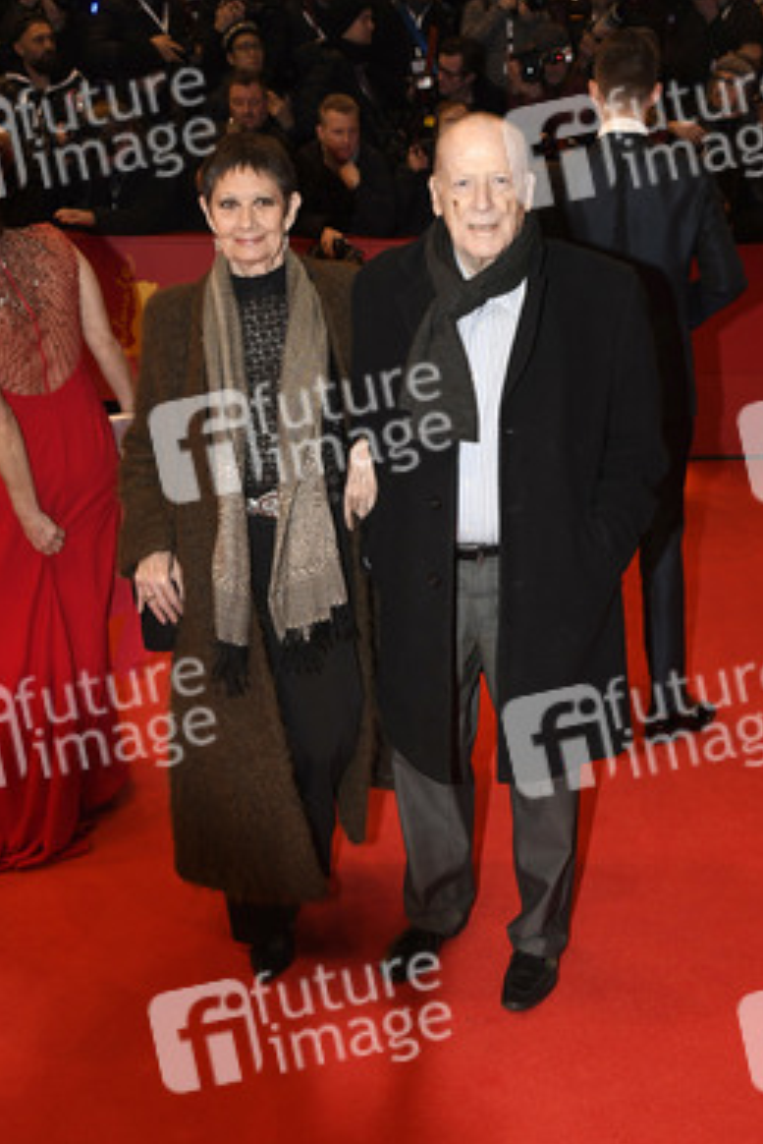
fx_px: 1112
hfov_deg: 37.9
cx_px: 386
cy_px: 581
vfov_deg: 54.4
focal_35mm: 35
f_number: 6.3
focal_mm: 23
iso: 800
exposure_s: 1/200
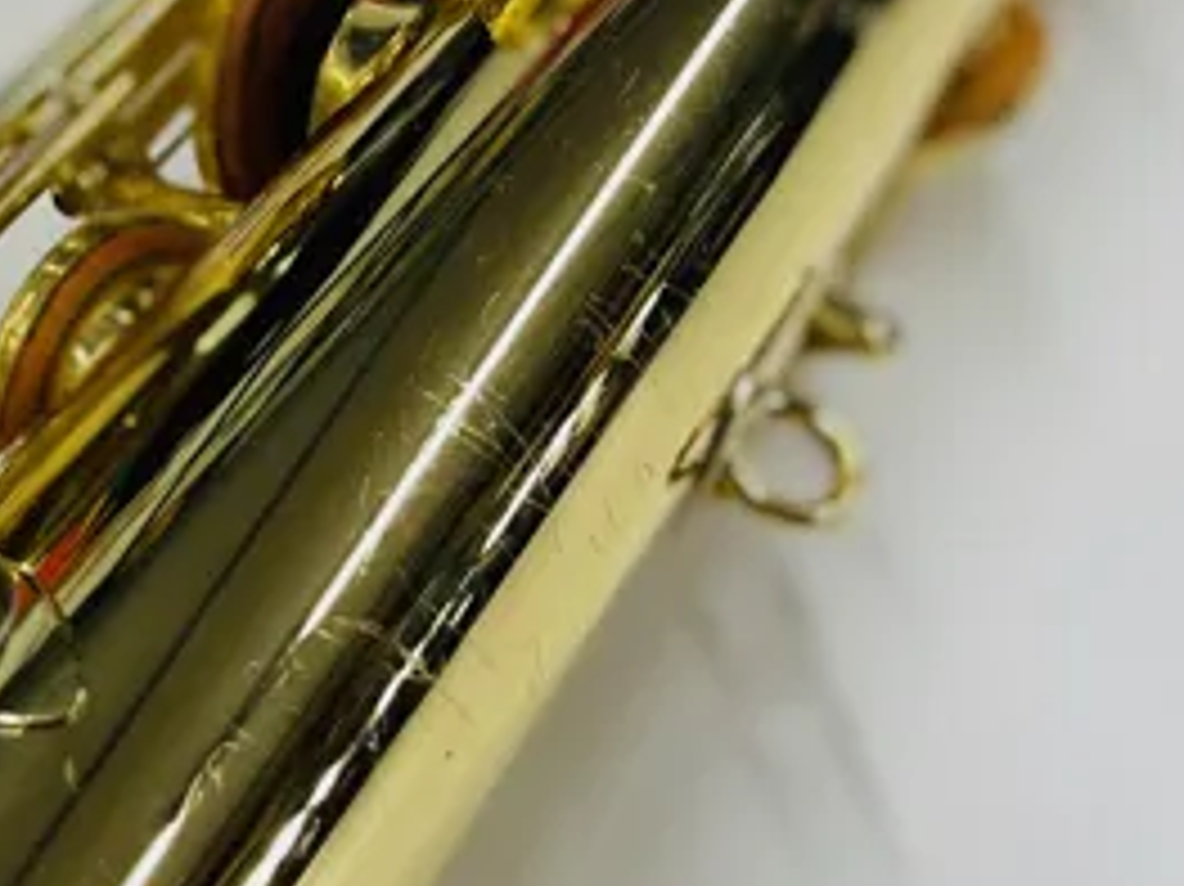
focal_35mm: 79
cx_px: -63
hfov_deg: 23.4
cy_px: -76
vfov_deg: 18.0
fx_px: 2701
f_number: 1.6
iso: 80
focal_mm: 5.1
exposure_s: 1/100
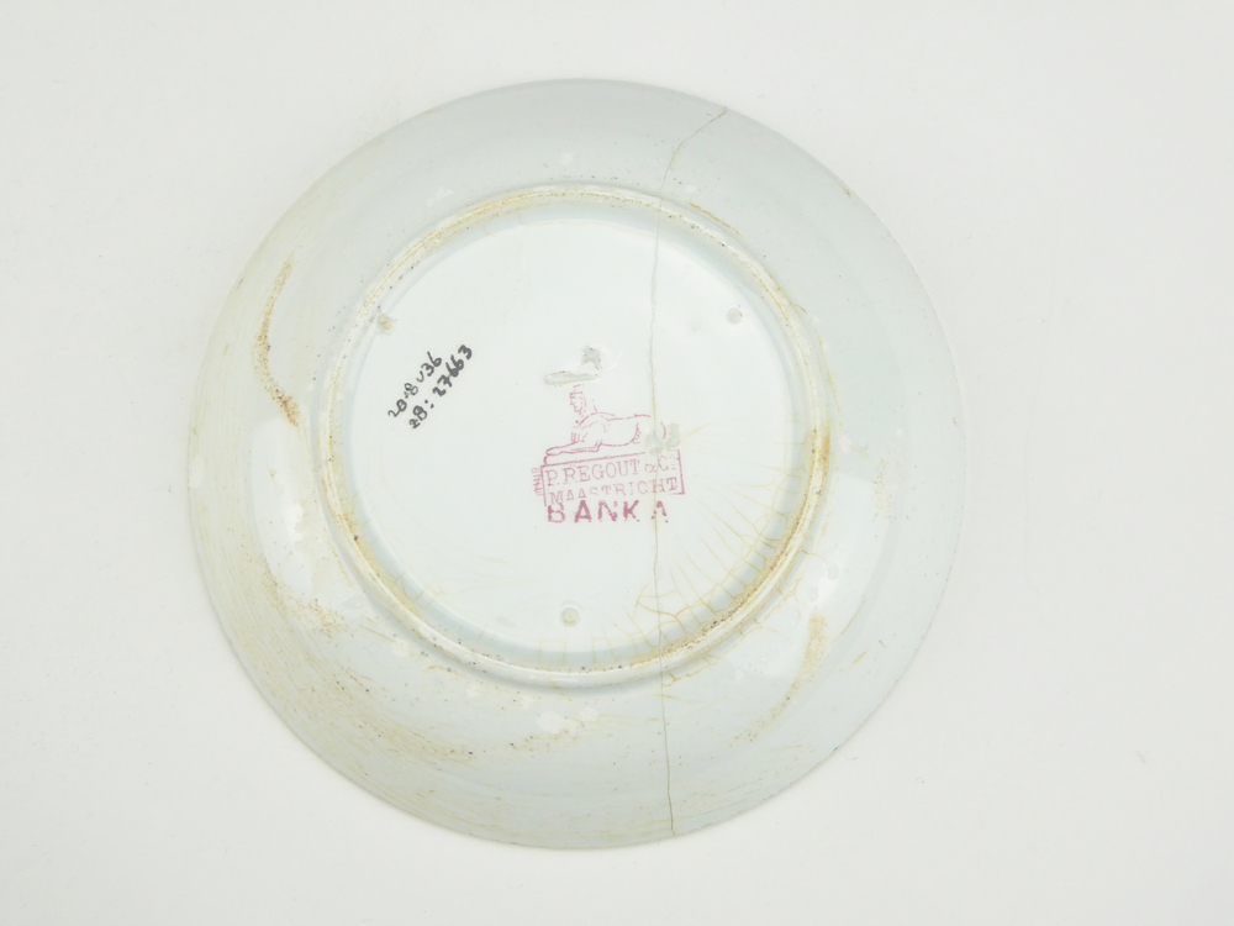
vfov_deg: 27.0
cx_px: 617
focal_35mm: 54
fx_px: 1925
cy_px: 463
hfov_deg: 35.5
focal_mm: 9.6
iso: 200
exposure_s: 1/100
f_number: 5
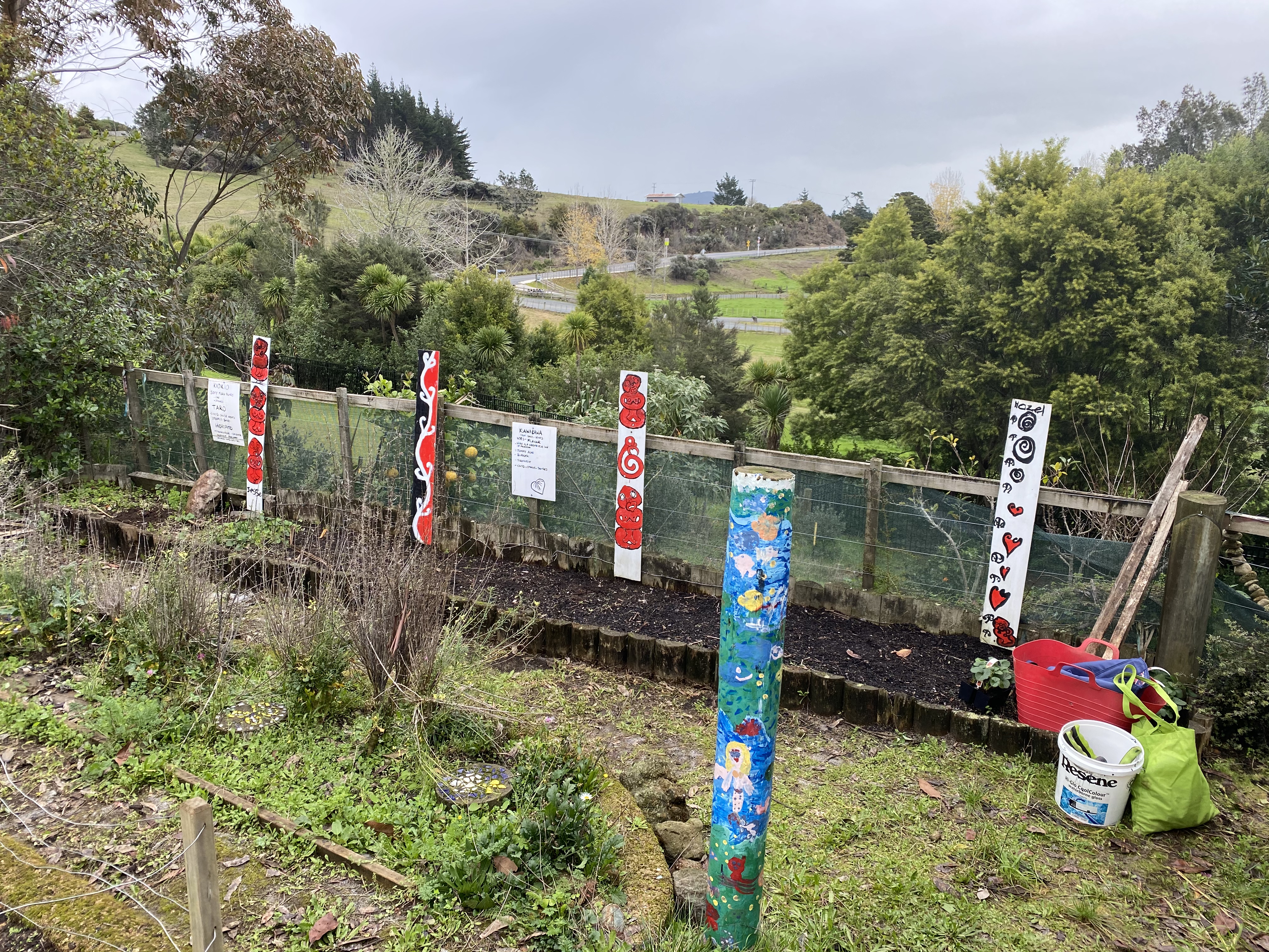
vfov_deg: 53.1
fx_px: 953
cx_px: 634
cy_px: 476
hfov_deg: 67.3
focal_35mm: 26
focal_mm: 4.25
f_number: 1.8
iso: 32
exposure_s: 1/338
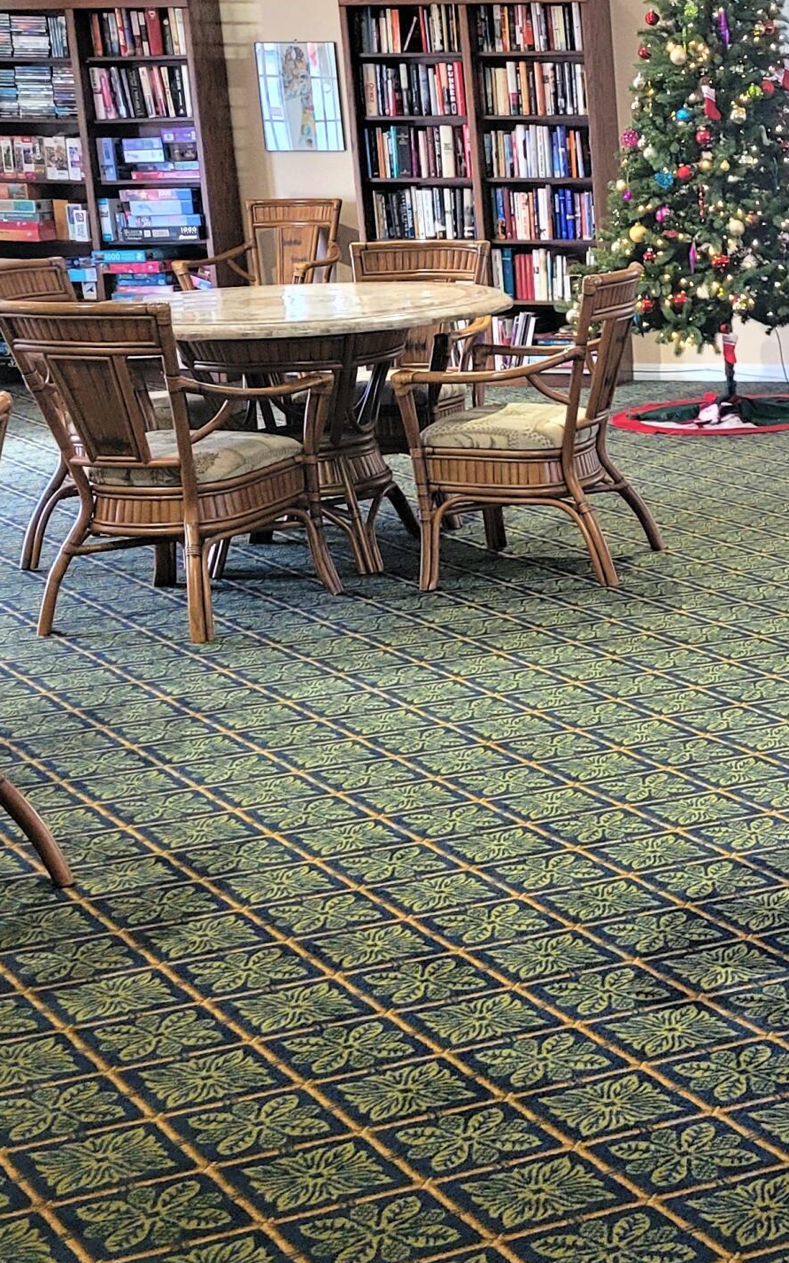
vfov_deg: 35.1
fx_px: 1996
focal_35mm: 58
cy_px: 554
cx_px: 1075
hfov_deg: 20.2
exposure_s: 1/59
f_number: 1.8
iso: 200
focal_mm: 5.4
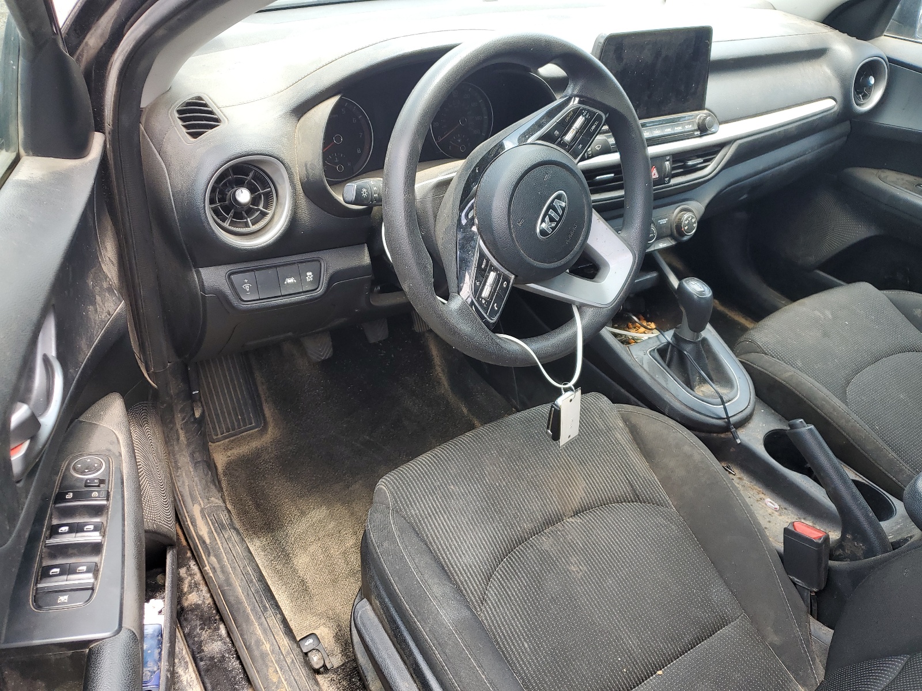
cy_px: 346
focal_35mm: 26
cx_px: 461
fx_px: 693
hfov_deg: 67.3
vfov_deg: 53.1
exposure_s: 1/185
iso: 50
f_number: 1.5
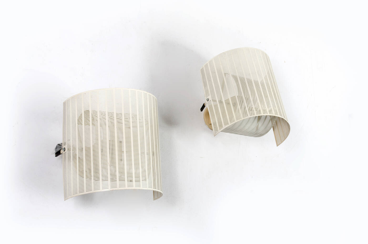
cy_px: 122
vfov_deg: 25.6
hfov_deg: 37.9
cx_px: 184
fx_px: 536
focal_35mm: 52
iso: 100
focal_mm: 35
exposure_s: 1/250
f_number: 20
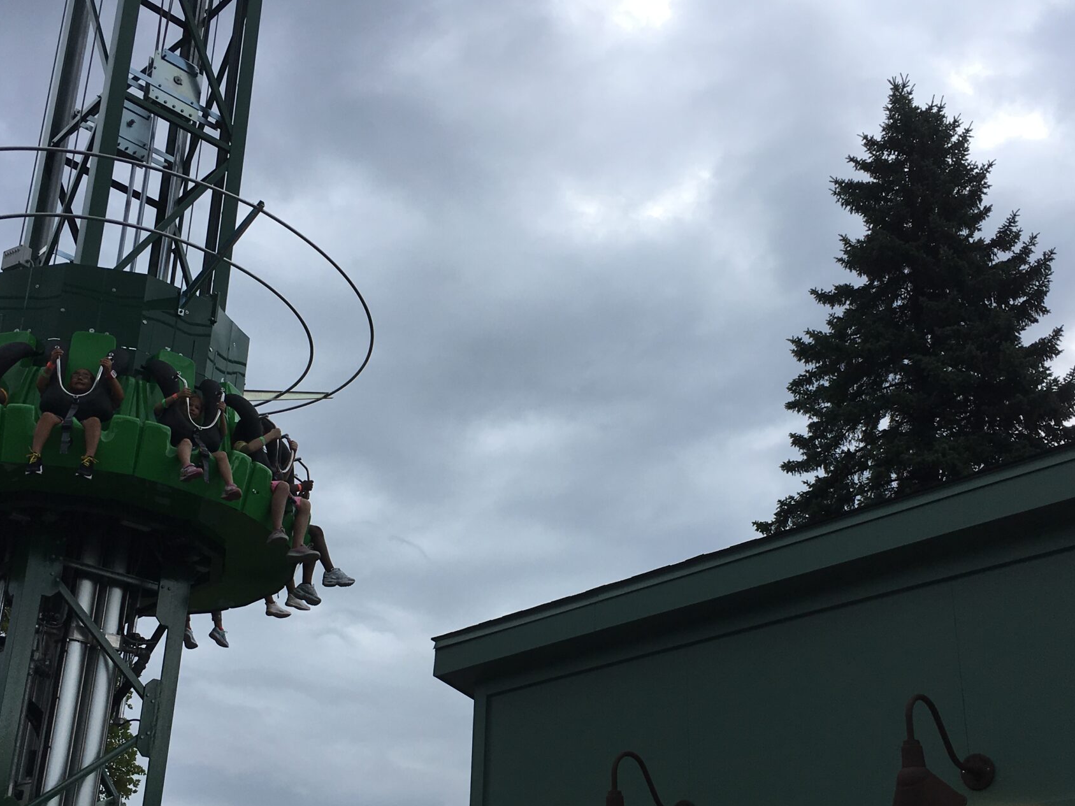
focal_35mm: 44
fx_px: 1366
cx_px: 545
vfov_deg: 32.7
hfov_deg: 42.9
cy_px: 515
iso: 25
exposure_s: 1/1068
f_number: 2.2
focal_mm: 4.15
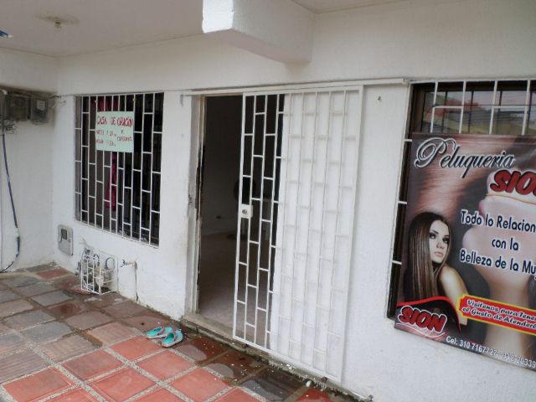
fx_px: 387
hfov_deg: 69.4
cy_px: 201
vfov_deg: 54.9
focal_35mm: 25
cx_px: 268
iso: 80
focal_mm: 4.5
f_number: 2.5
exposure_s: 1/350
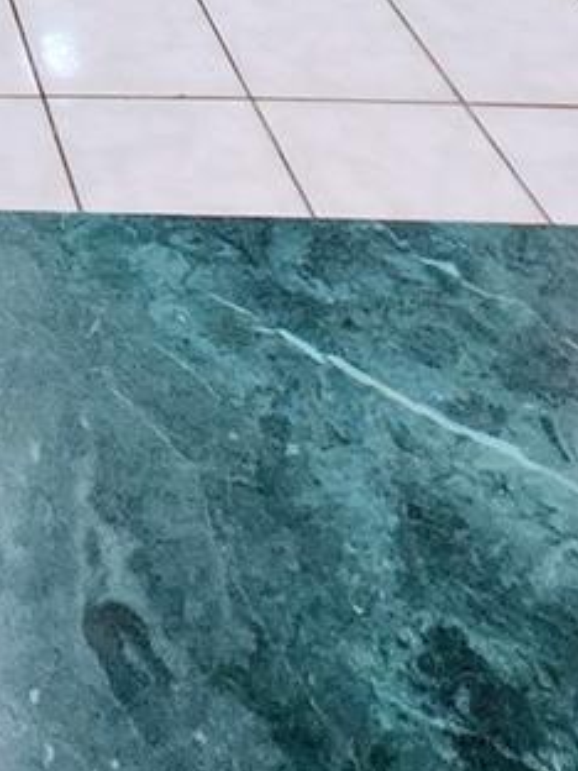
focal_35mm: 64
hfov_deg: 18.4
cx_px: -440
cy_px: -877
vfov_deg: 17.5
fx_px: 1425
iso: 200
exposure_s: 1/60
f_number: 2.2
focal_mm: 1.74
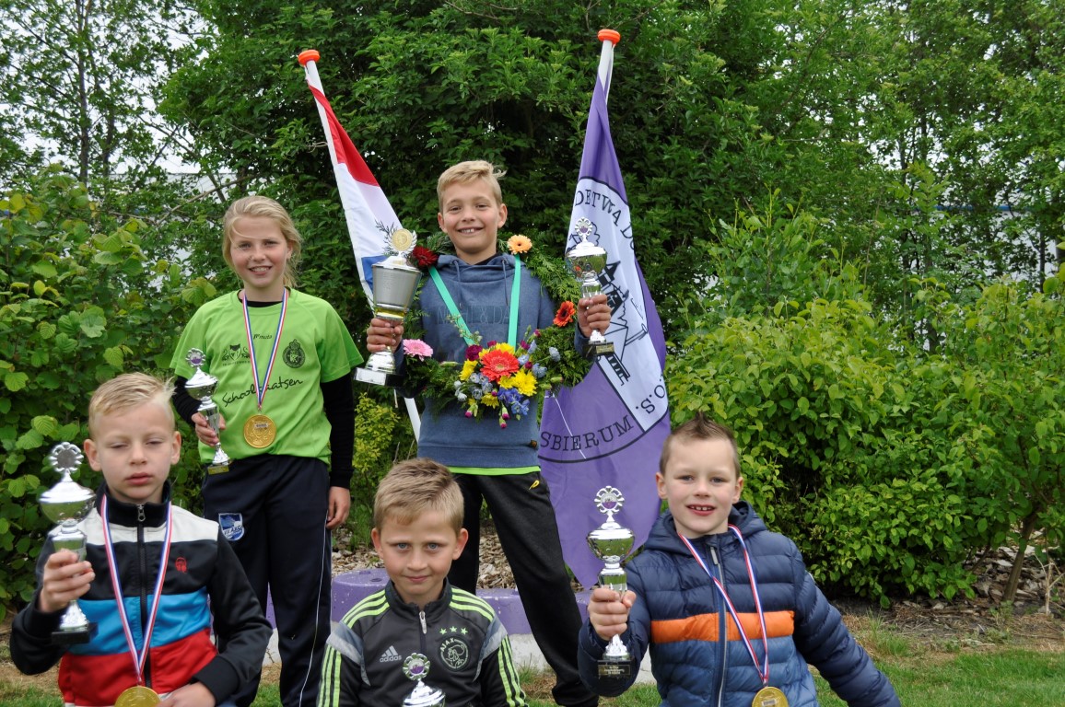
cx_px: 532
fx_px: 1152
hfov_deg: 49.6
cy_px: 354
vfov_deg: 34.1
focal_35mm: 39
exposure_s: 1/125
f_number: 5.6
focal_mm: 26
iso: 200
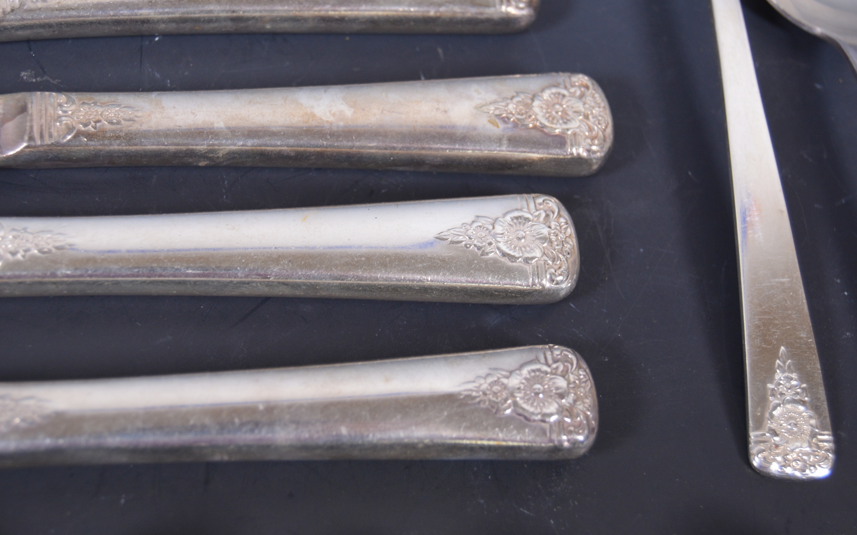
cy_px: 184
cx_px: 415
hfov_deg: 32.0
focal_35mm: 64
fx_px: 1495
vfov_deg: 20.3
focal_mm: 32
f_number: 5
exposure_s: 1/100
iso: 400
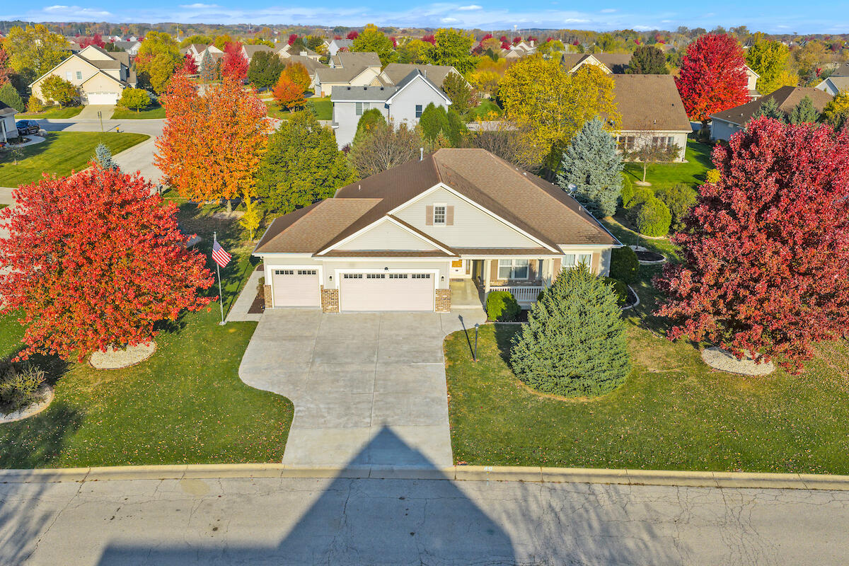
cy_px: 283
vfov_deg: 46.4
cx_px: 424
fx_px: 660
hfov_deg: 65.5
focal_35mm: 28
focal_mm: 14.45
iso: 160
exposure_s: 1/2500
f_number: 2.8
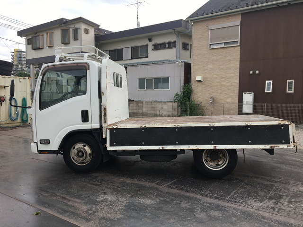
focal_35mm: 29
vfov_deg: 48.2
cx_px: 152
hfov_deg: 61.7
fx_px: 254
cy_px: 114
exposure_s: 1/363
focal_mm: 4.15
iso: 25
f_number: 2.2
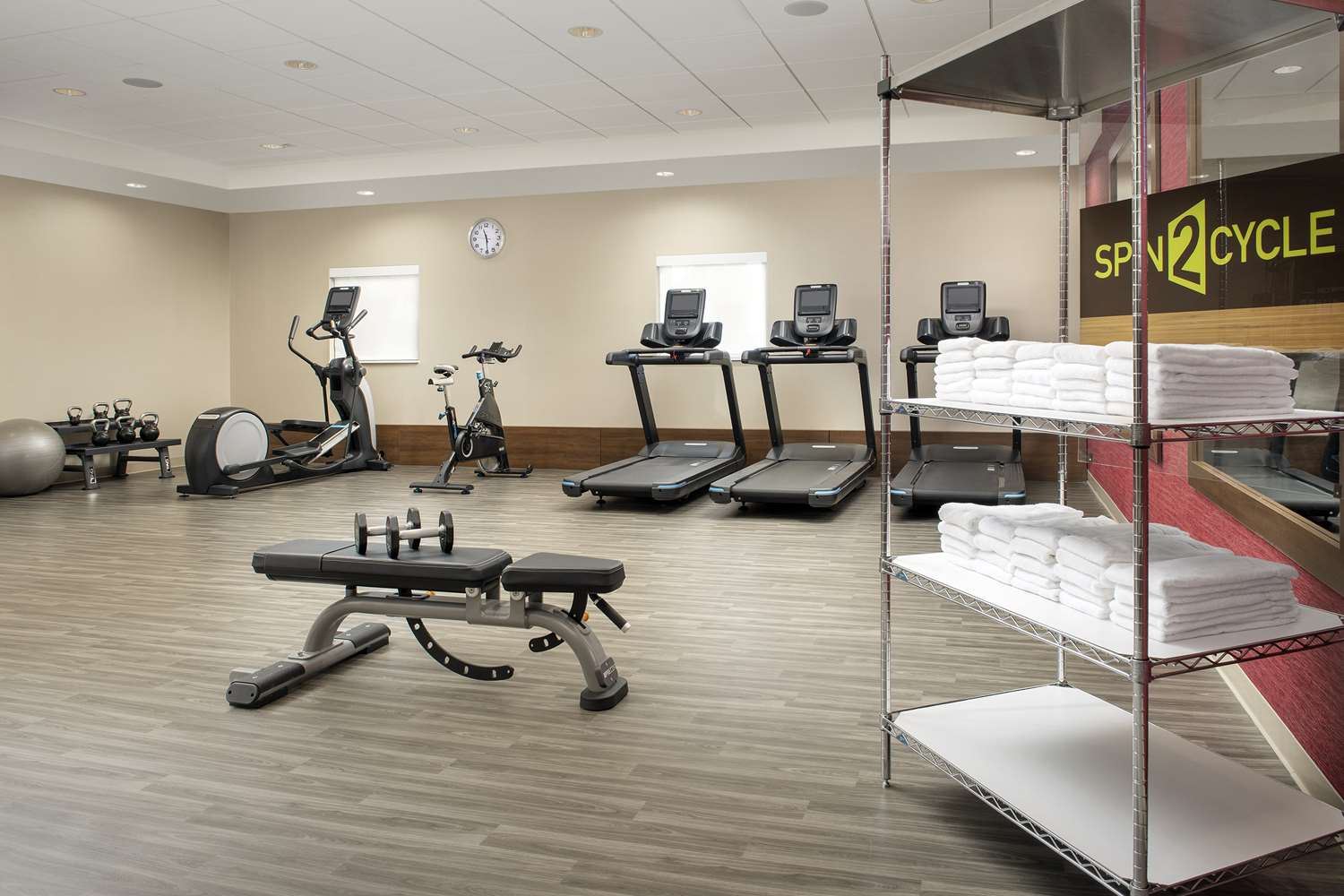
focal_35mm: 24
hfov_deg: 73.7
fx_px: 896
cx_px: 672
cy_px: 448
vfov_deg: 53.1
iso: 400
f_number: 11
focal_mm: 24
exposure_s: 1/80
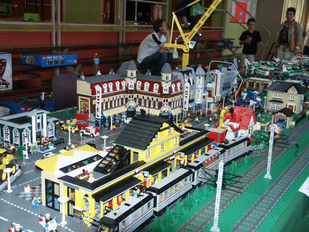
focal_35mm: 41
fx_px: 366
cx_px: 154
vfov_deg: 35.1
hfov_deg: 45.8
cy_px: 116
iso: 200
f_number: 2.8
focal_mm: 10.75
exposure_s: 1/45
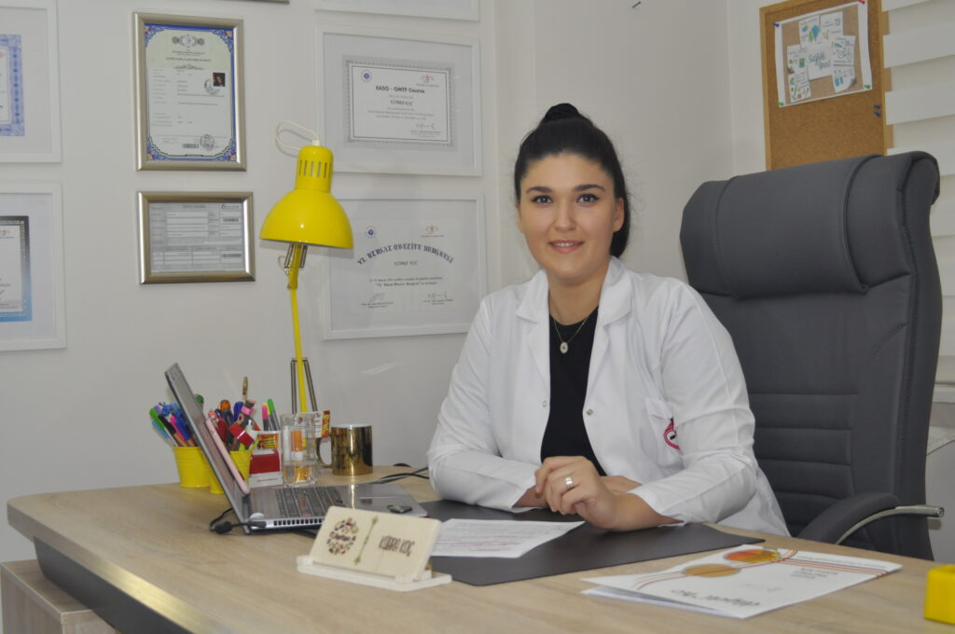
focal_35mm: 52
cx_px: 478
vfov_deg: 25.7
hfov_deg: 37.9
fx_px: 1391
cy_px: 317
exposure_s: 1/60
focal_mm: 35
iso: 800
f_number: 3.3
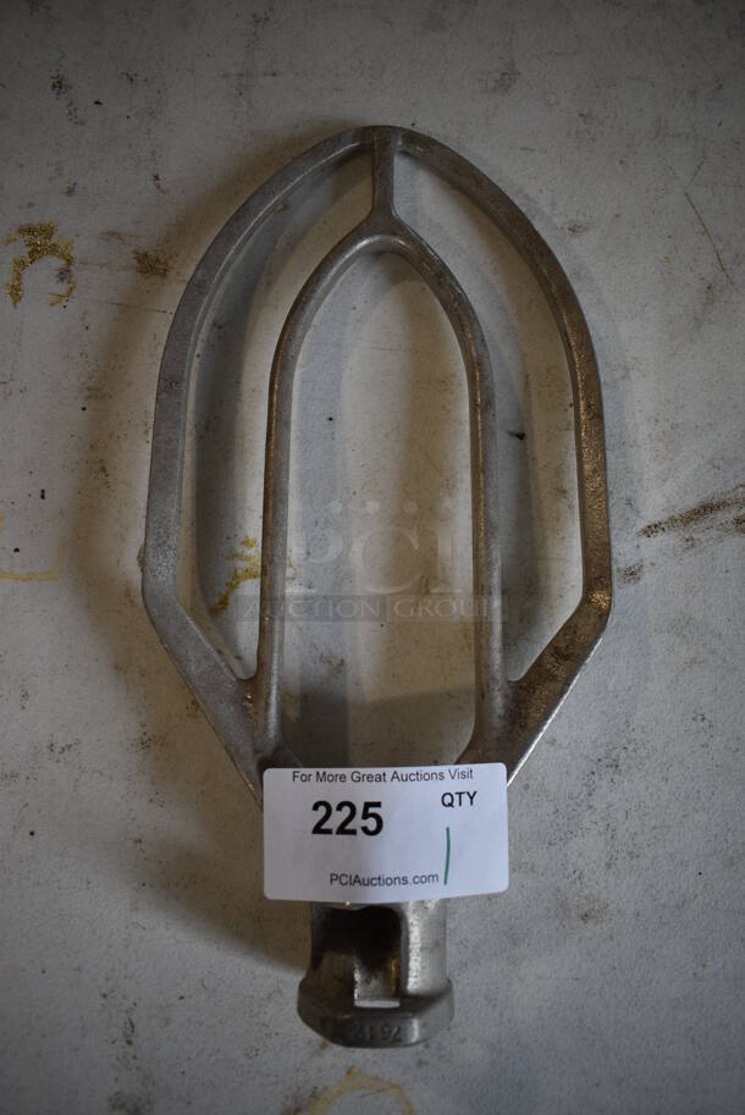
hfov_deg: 48.0
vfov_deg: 67.3
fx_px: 837
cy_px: 558
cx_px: 372
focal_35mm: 27
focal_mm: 18
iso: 500
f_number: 3.5
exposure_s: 1/250
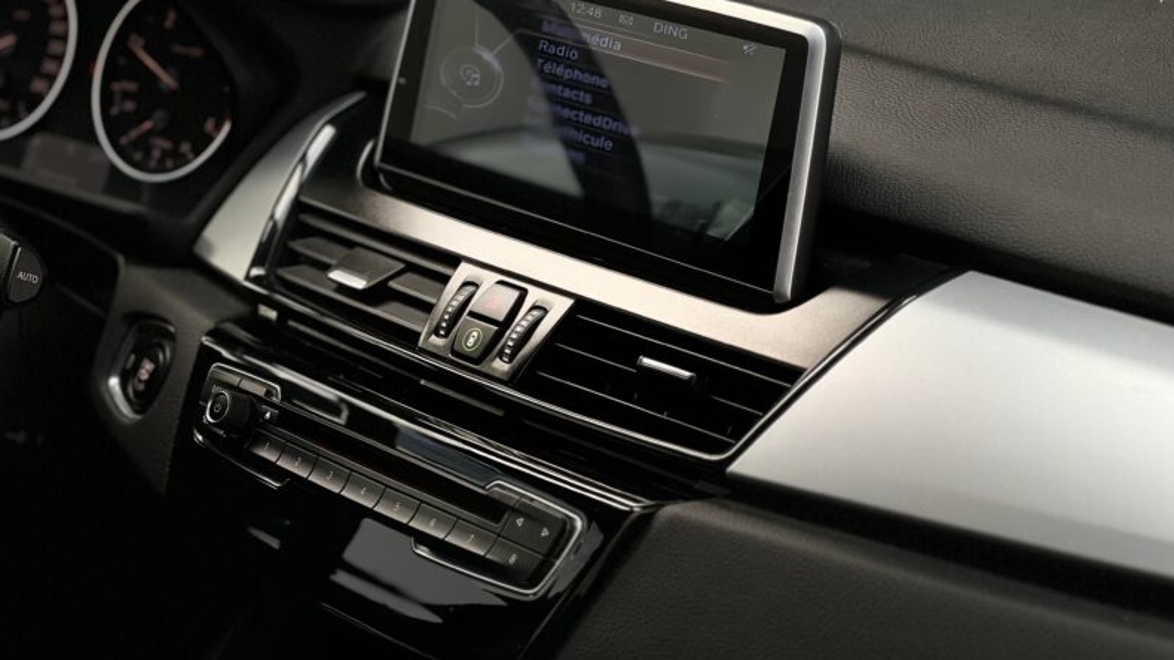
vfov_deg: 14.2
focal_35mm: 85
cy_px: 251
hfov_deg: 25.0
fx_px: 2645
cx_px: 587
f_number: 2.8
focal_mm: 9
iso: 160
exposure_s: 1/100
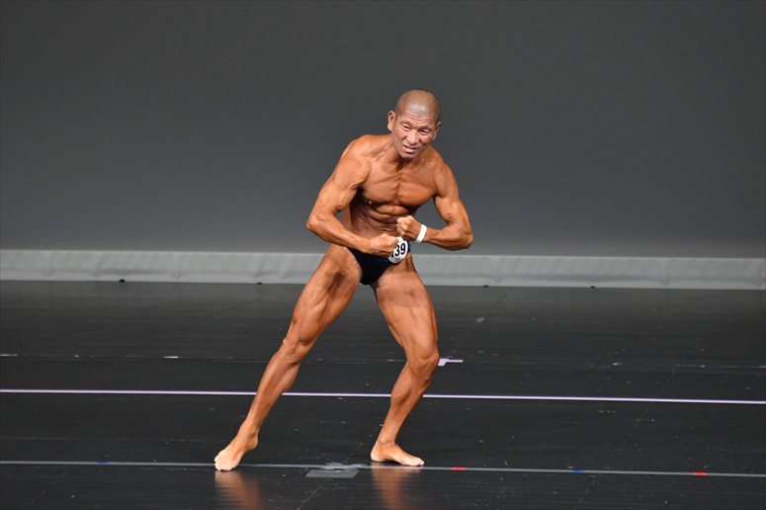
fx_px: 7975
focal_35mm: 375
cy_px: 255
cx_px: 383
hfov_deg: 5.5
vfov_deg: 3.7
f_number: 5.6
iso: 4000
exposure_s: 1/400
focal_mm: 250
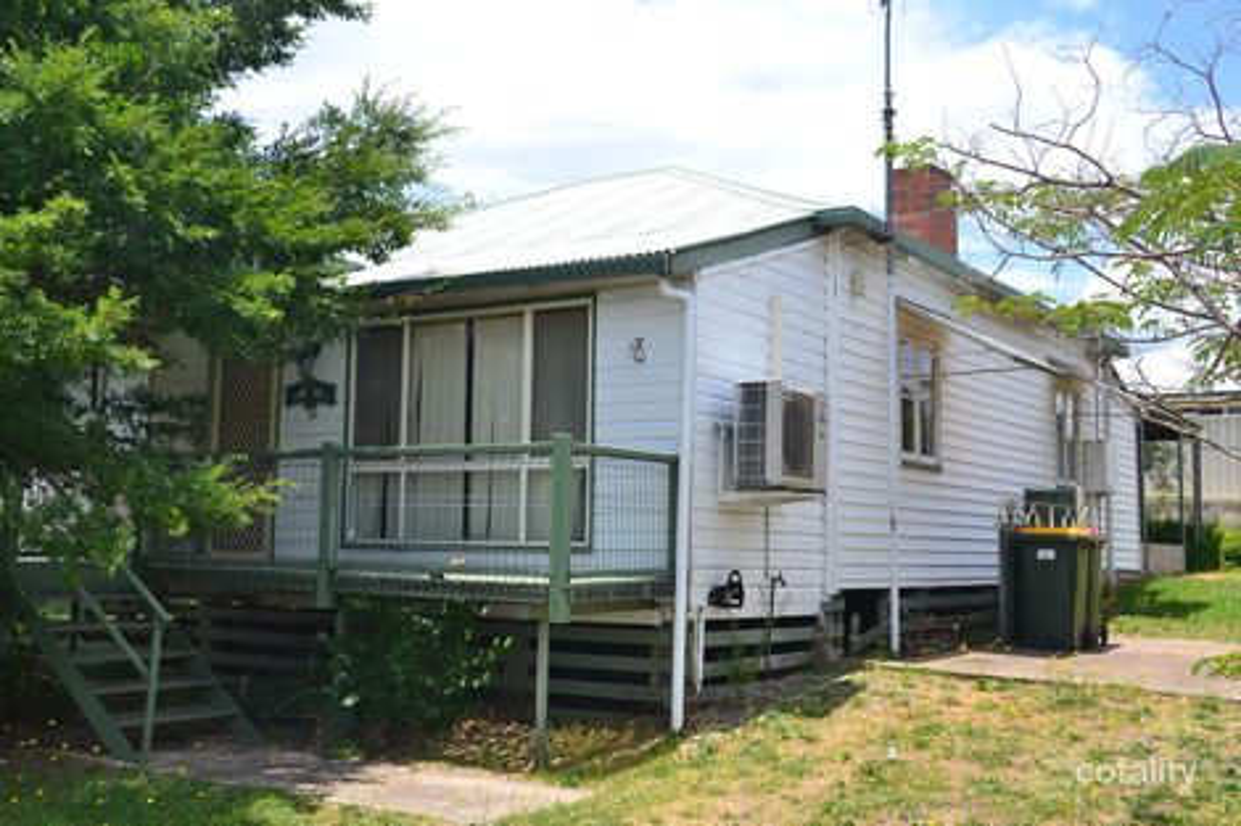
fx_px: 1344
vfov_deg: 34.2
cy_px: 413
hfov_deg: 49.6
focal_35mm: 39
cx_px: 620
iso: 400
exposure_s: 1/400
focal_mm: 26
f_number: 11
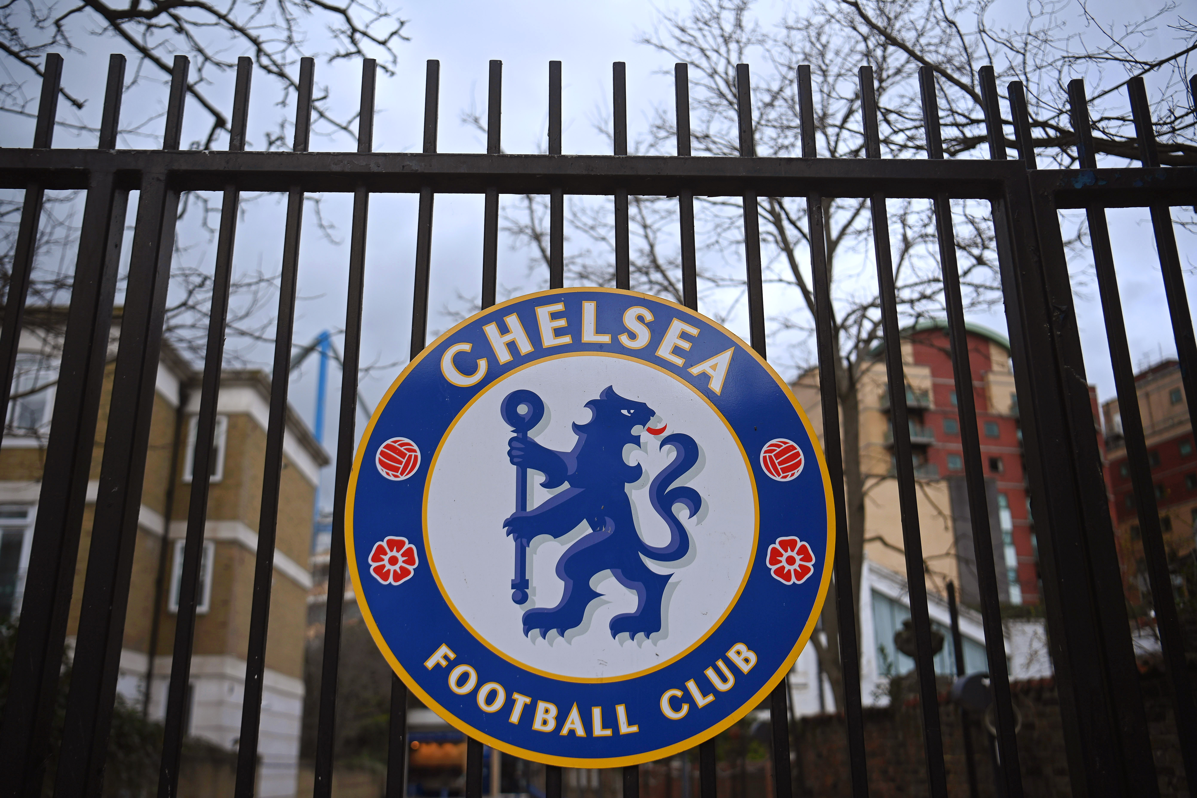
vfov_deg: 38.9
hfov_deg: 55.8
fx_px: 1130
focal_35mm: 34
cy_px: 399
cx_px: 598
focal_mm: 34
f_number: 2.8
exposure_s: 1/1600
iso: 100
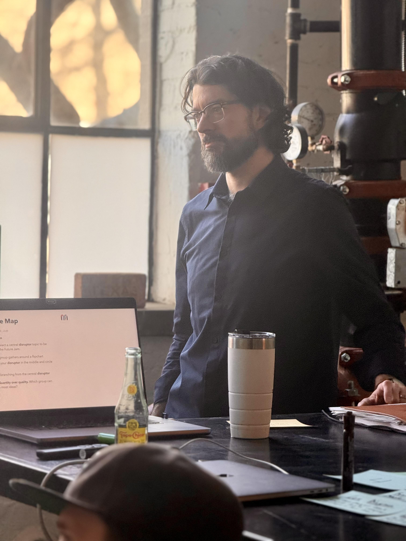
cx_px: 203
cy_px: 270
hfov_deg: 12.3
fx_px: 1877
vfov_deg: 16.4
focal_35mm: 120
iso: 250
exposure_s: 1/120
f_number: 2.8
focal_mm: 15.66
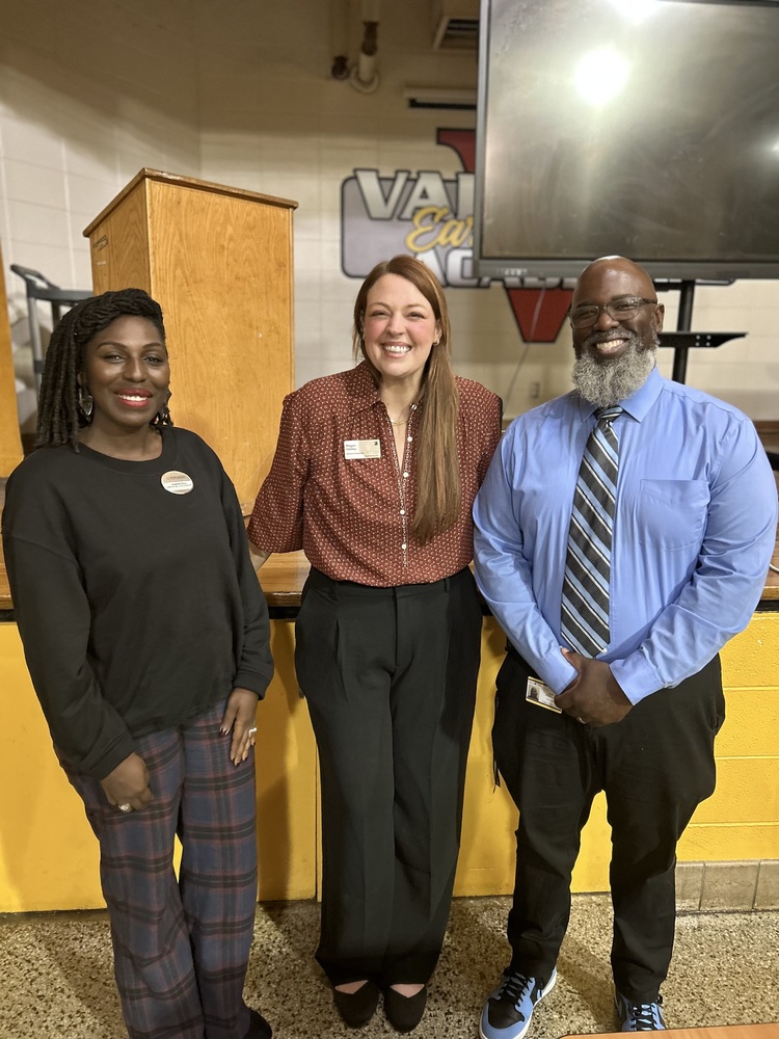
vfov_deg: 67.3
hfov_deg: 53.1
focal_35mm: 26
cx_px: 390
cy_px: 520
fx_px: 780
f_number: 1.5
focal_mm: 5.7
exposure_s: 1/60
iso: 500
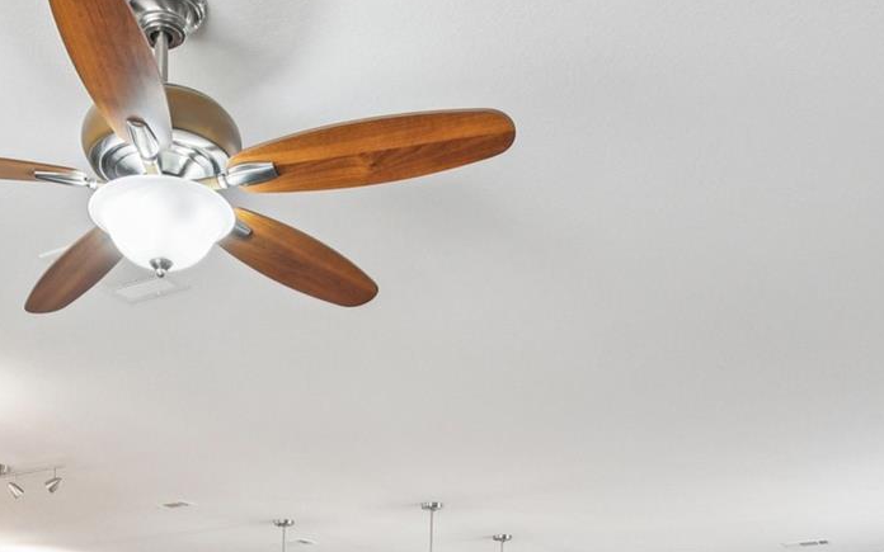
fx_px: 1084
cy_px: 709
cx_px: 320
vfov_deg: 25.0
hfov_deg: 43.9
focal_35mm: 45
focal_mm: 10
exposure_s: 1/5
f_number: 8
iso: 400
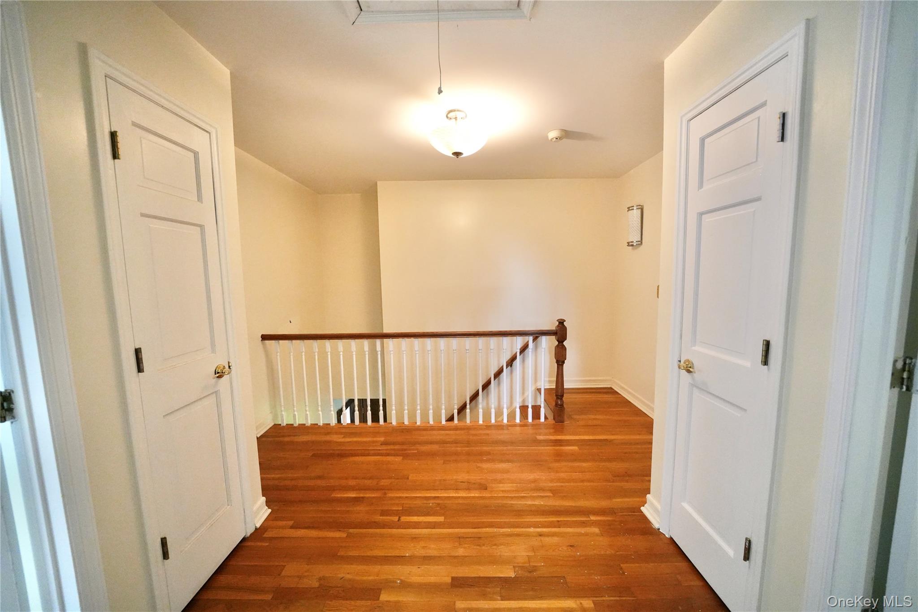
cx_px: 459
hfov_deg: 112.6
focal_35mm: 12
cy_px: 306
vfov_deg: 90.0
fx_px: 306
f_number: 4
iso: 5000
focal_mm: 12
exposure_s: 1/100
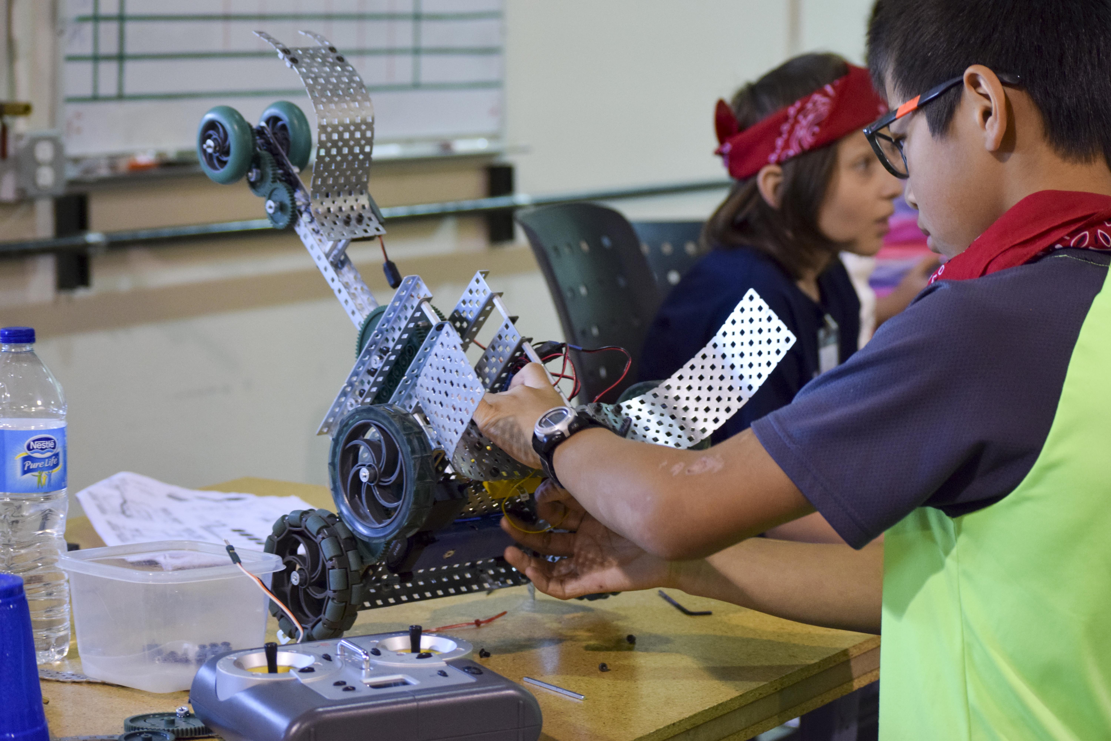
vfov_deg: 16.6
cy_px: 370
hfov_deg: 24.6
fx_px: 2546
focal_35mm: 82
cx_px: 556
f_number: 4
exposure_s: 1/60
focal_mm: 55
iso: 1400
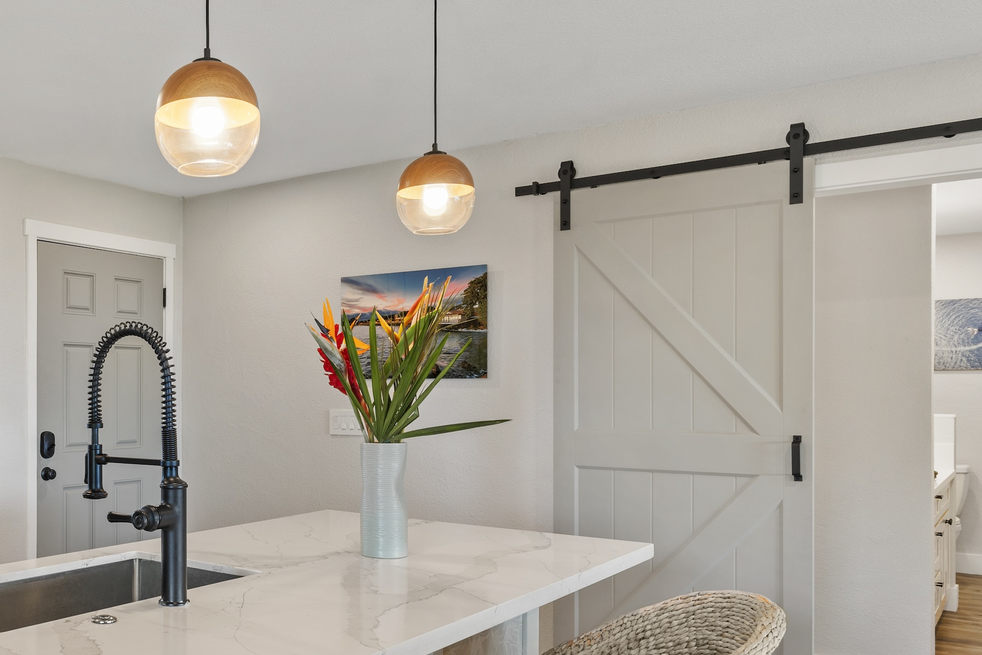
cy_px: 391
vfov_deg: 38.7
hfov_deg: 52.0
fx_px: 927
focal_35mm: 34
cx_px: 188
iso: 100
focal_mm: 17
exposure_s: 1/1.25
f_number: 8
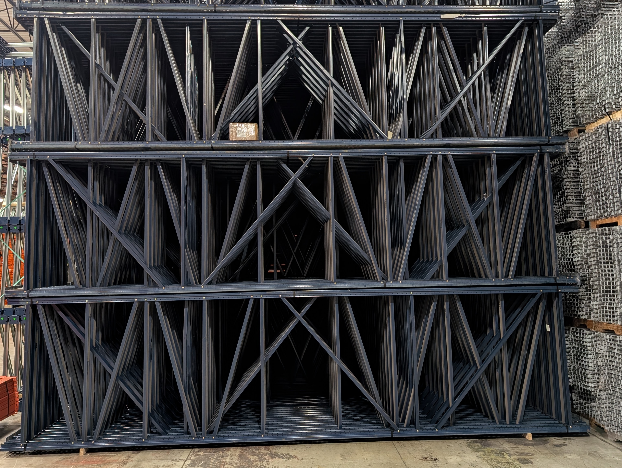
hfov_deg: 56.7
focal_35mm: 32
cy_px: 187
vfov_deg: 44.0
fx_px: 576
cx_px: 304
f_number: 1.68
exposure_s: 1/24
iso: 409
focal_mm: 6.9
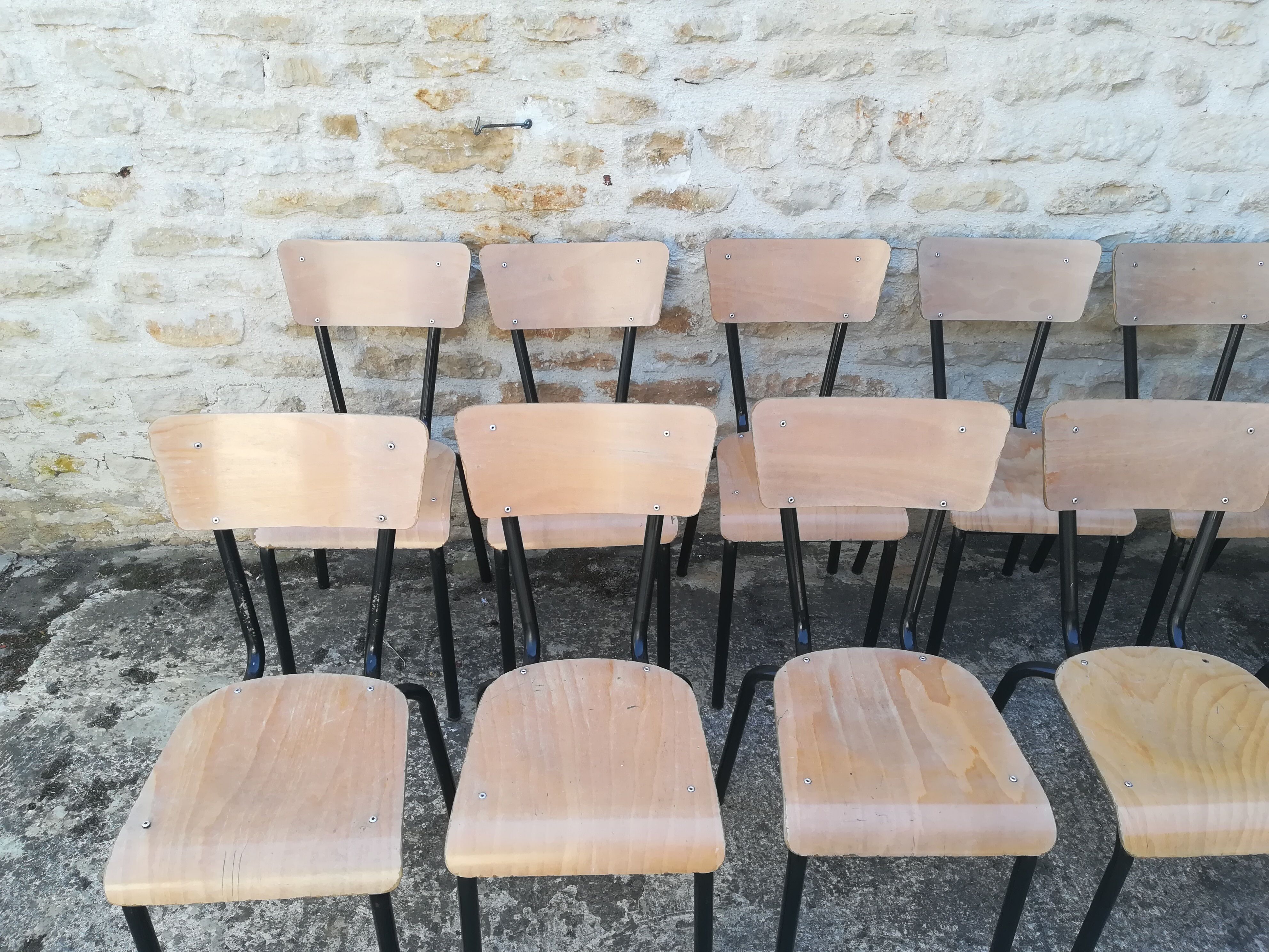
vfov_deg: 53.1
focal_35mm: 26
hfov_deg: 67.3
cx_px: 634
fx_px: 953
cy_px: 476
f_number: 2.2
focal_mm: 3.83
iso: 50
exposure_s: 1/100
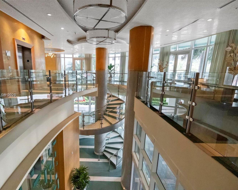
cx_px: 102
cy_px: 95
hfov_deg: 89.1
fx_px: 120
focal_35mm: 17
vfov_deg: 77.0
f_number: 4
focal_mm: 10
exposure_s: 1/160
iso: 5000
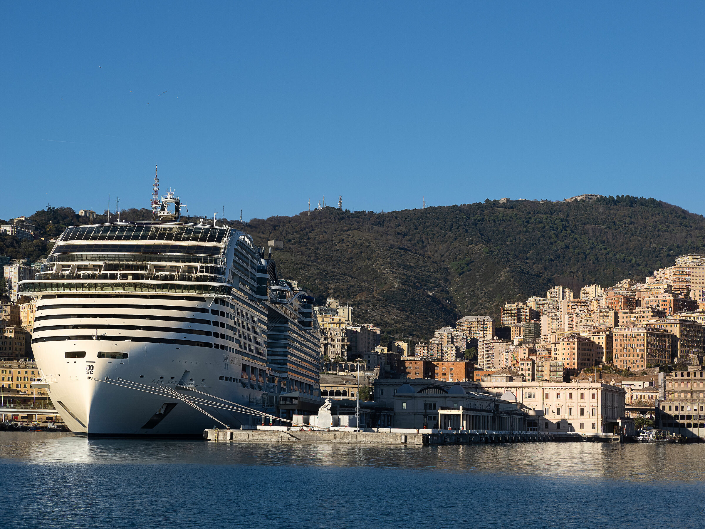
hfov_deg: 24.4
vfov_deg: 18.4
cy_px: 264
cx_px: 352
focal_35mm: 80
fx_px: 1629
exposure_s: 1/1250
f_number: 6.3
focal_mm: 40
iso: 200
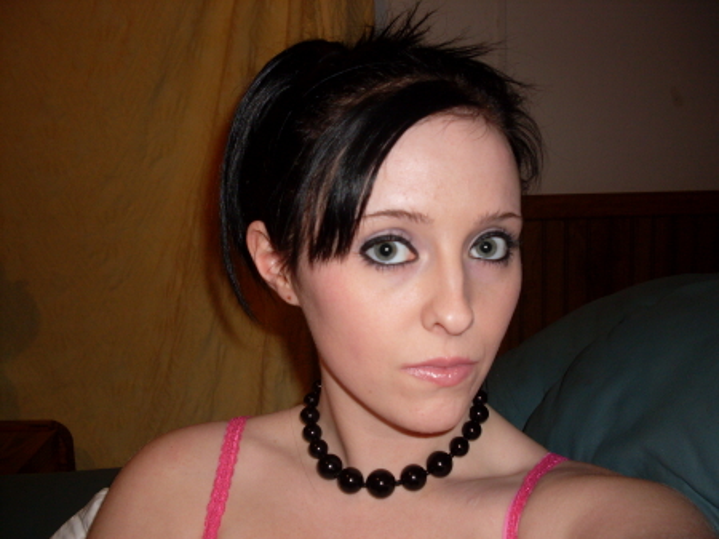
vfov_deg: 37.7
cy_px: 270
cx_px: 360
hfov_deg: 49.0
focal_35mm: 38
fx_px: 789
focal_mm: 6.3
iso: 100
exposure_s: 1/45
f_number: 2.8
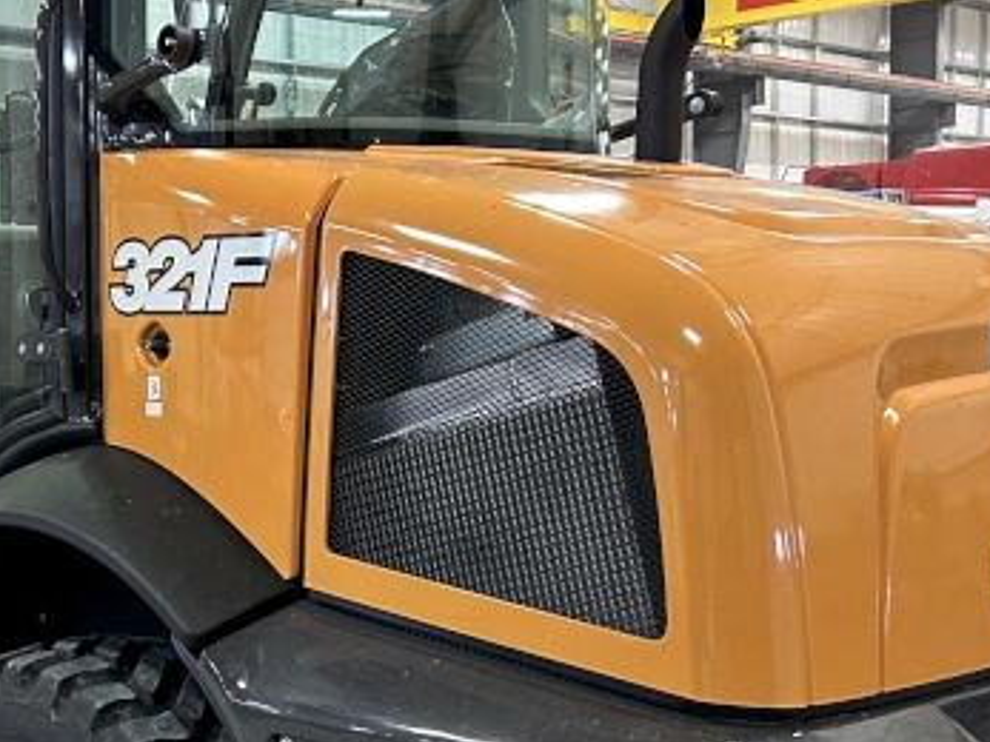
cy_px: 488
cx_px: 200
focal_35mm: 60
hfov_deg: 31.4
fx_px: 1715
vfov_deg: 24.3
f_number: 1.5
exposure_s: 1/60
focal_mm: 5.7
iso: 250
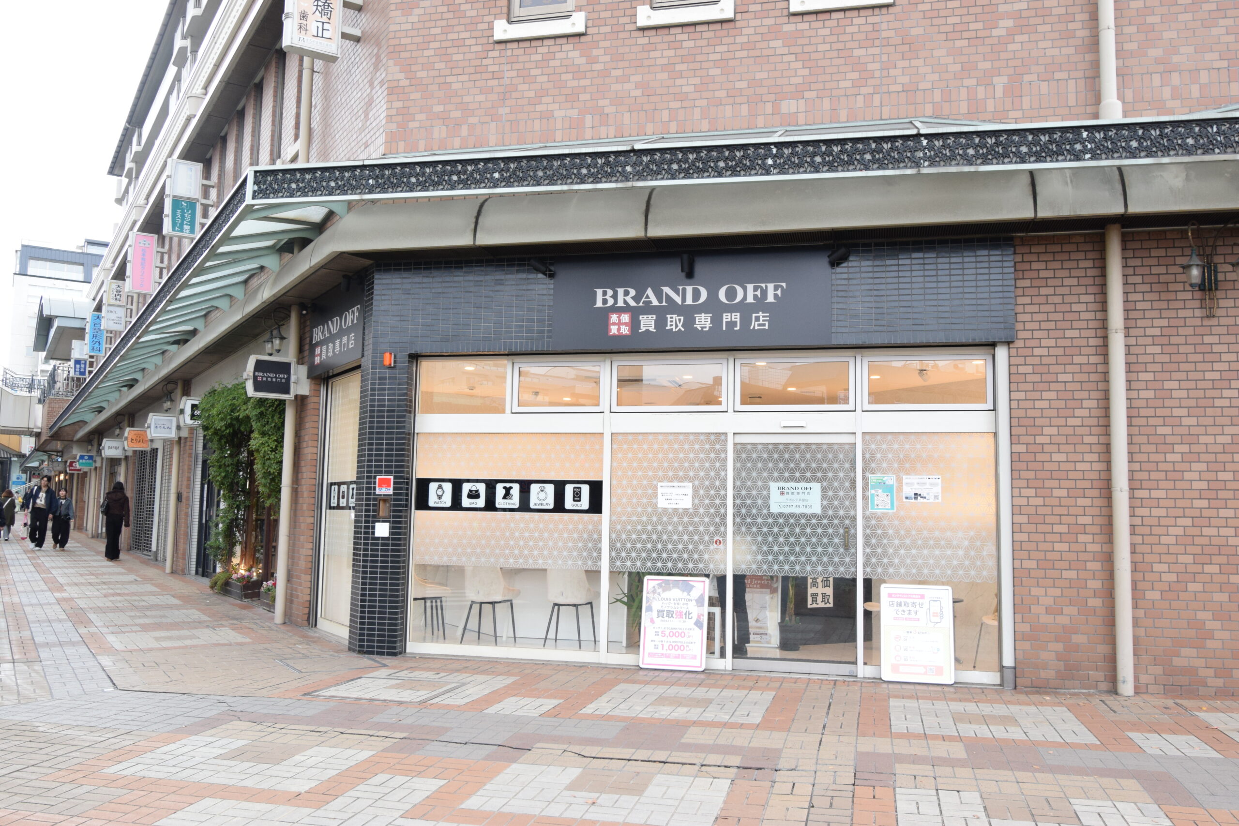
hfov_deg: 61.9
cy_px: 413
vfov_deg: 43.6
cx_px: 620
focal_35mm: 30
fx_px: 1032
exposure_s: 1/60
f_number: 9
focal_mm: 20
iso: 800
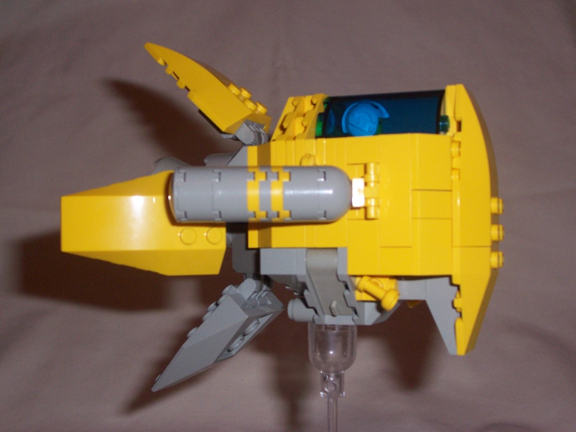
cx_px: 290
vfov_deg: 27.0
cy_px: 215
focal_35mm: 54
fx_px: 898
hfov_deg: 35.5
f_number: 3.4
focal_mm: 8.6
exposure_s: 1/60
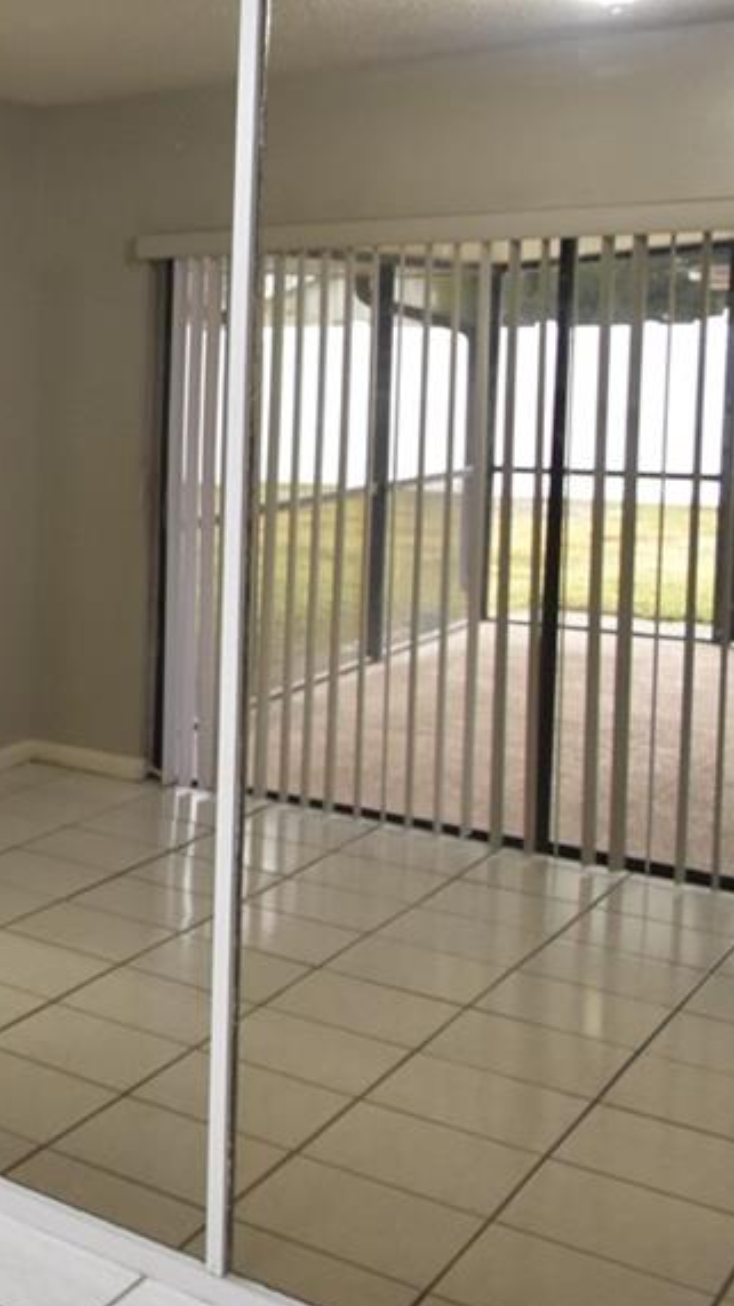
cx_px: -501
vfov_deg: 45.8
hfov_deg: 20.8
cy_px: 448
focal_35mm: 44
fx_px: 1523
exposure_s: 1/20
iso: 800
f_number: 3.5
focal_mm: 10
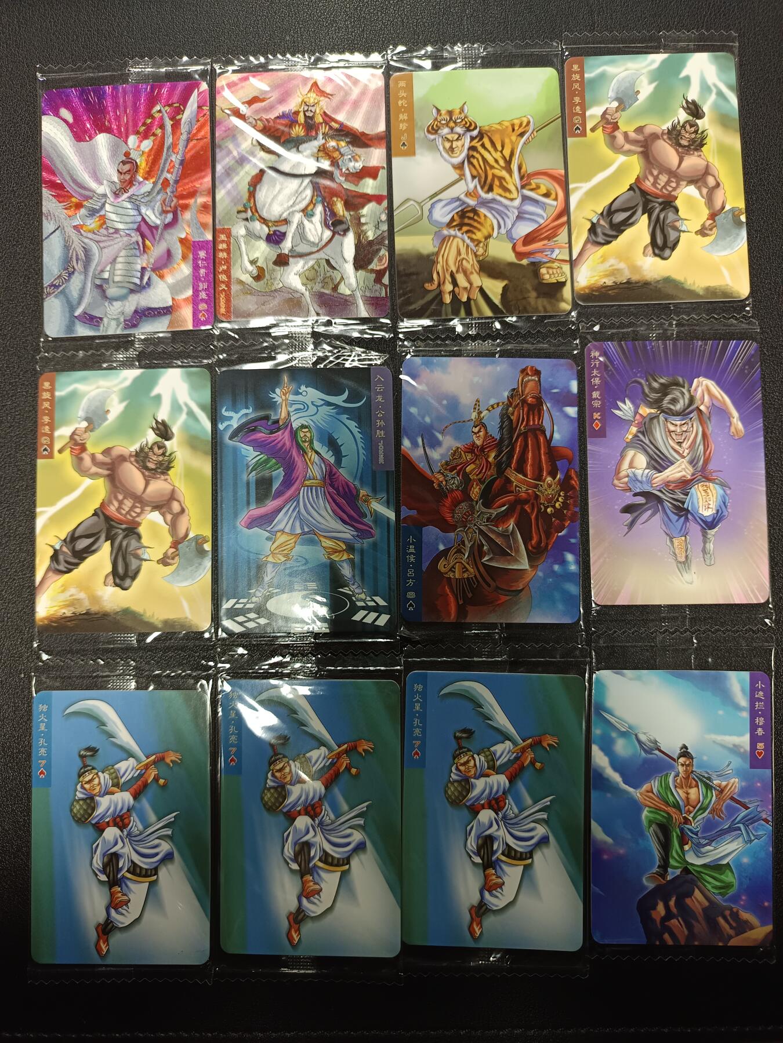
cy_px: 522
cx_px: 392
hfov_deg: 56.8
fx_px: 724
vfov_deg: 71.6
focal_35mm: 24
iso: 627
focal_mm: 5.31
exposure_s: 1/50
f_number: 1.7
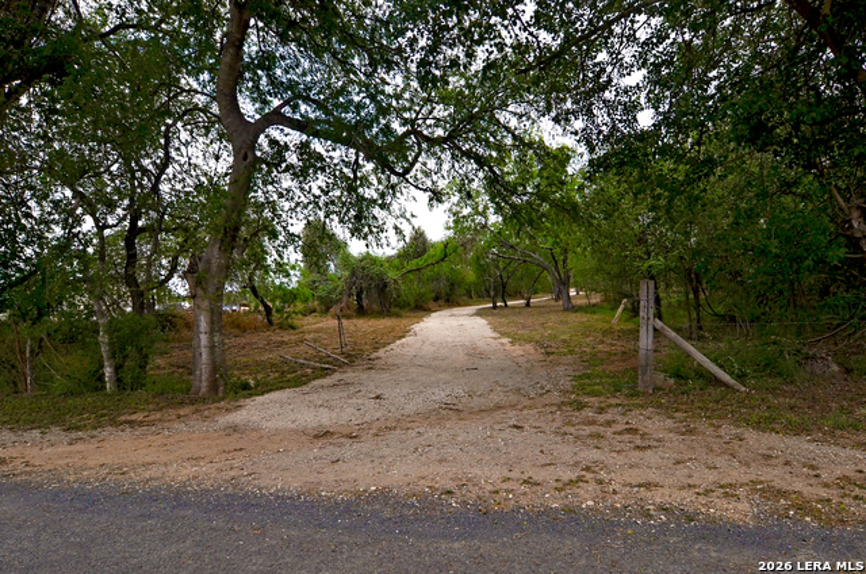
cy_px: 287
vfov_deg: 67.2
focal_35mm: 18
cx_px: 433
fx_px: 432
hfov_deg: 90.1
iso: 400
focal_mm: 12
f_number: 8
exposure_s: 1/2000
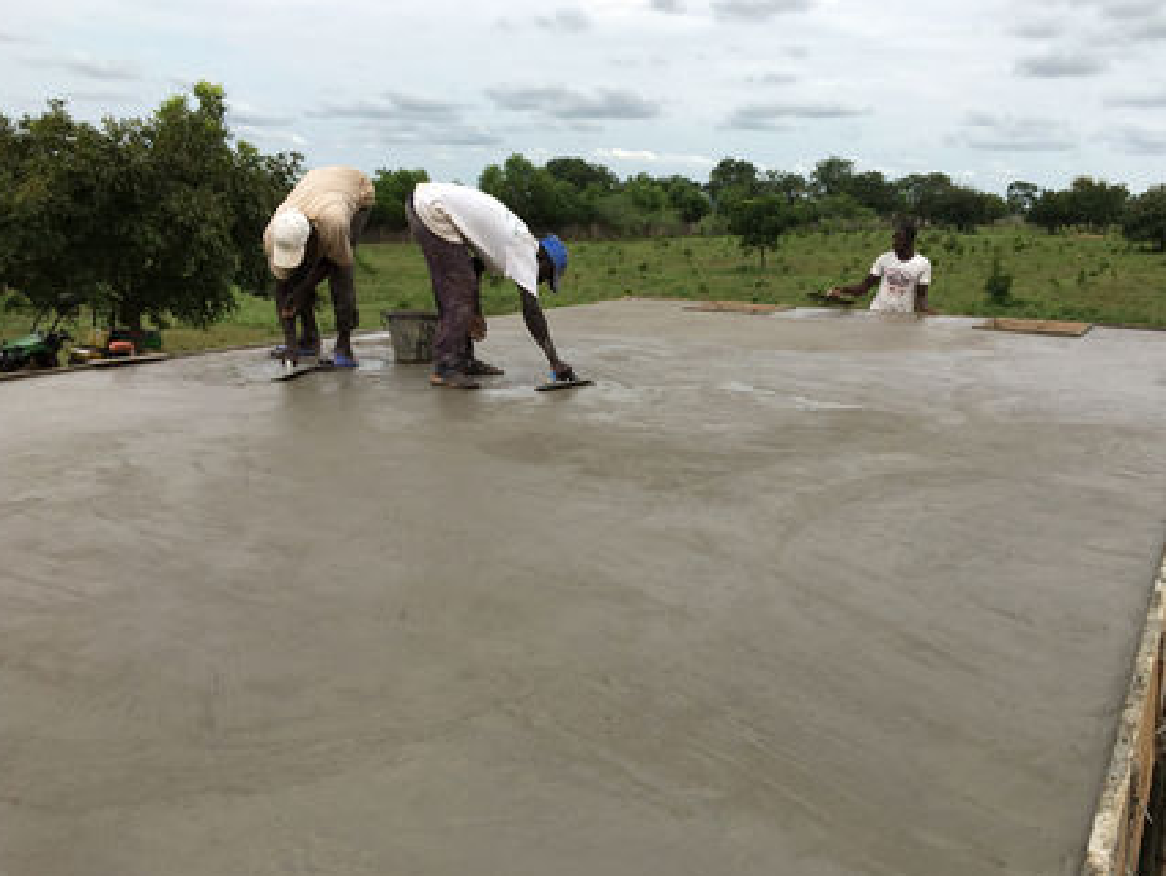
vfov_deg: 41.8
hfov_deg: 53.8
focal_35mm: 34
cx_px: 649
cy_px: 464
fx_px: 1146
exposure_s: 1/2024
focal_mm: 4.15
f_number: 2.2
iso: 25
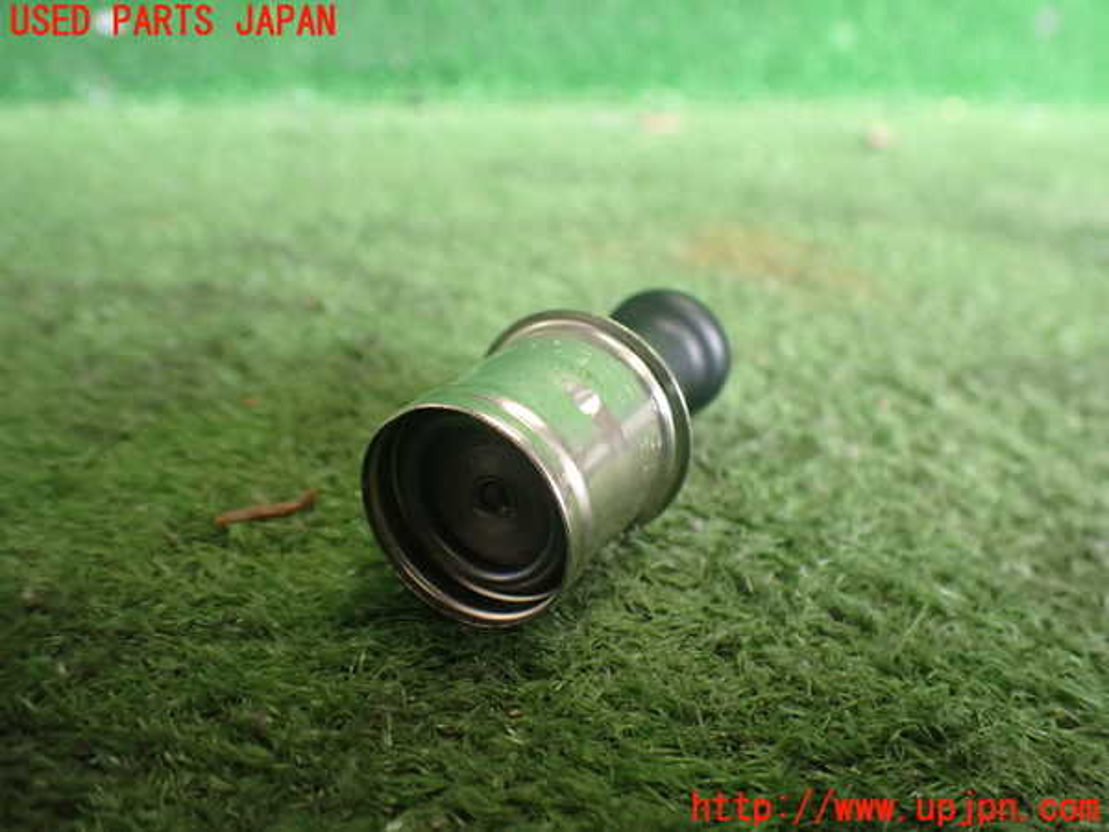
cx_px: 554
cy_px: 416
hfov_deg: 60.0
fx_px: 961
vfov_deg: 46.8
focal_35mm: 30
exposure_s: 1/125
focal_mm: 5.4
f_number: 2.3
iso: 640
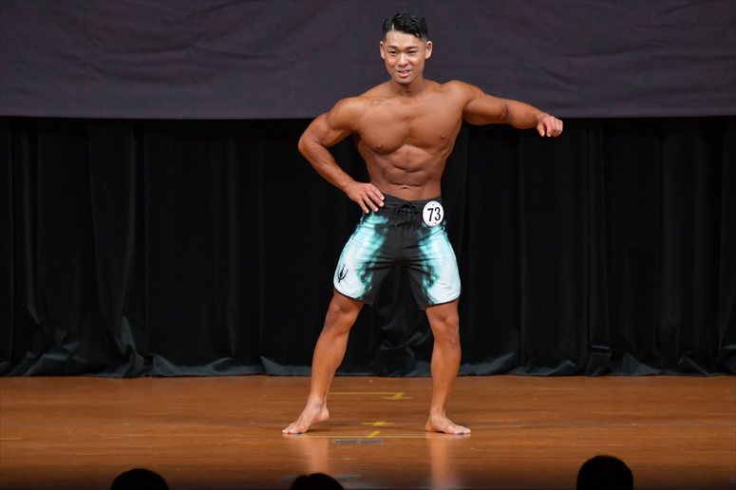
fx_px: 6130
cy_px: 245
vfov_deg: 4.6
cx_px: 368
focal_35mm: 300
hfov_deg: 6.9
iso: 4000
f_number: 5.6
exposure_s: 1/400
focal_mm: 200
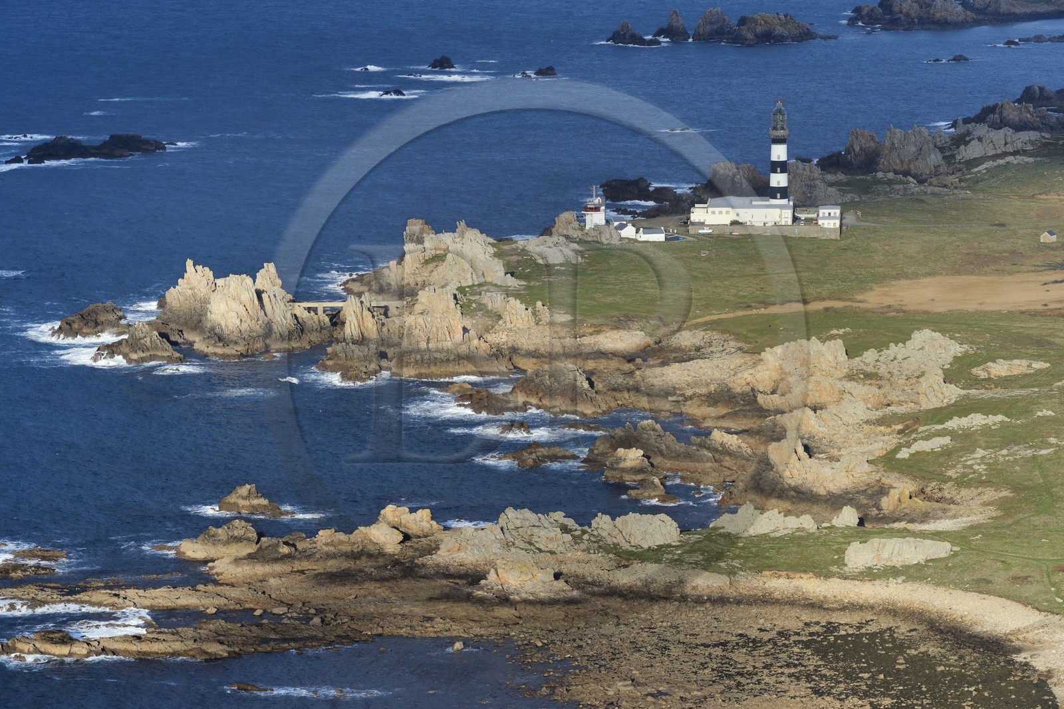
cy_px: 354
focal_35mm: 140
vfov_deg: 9.8
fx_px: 4137
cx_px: 532
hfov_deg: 14.7
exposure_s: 1/1250
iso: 640
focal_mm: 140
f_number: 10
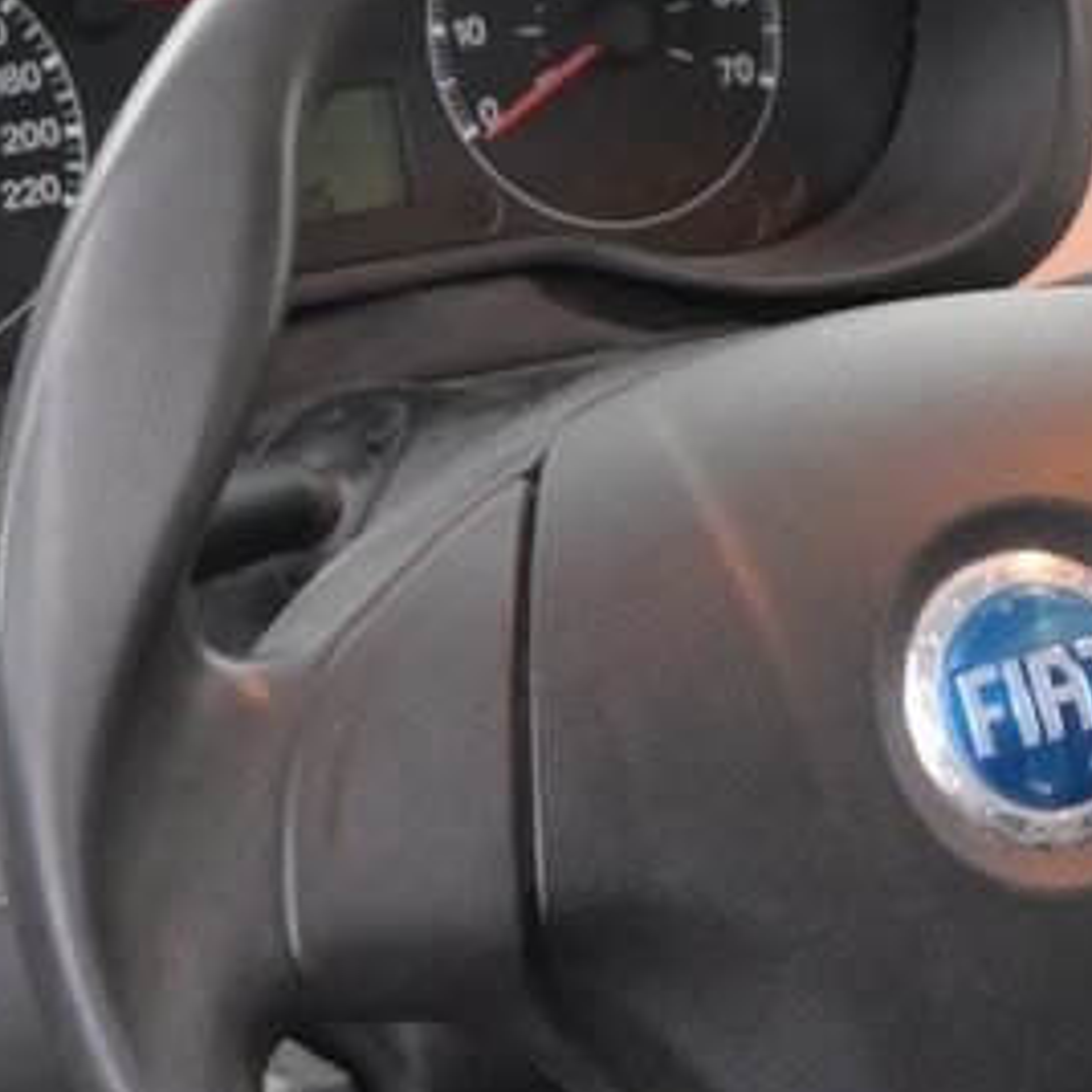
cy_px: 909
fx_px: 5496
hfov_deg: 11.1
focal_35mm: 154
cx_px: 1385
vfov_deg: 11.3
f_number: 3.8
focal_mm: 20
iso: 2500
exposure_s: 1/40
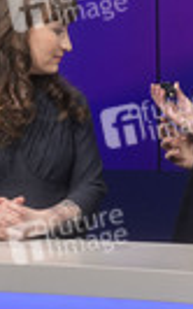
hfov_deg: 8.2
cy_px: 63
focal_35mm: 155
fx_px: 1306
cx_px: -134
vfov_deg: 13.4
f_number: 2.2
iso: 640
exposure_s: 1/250
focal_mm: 30
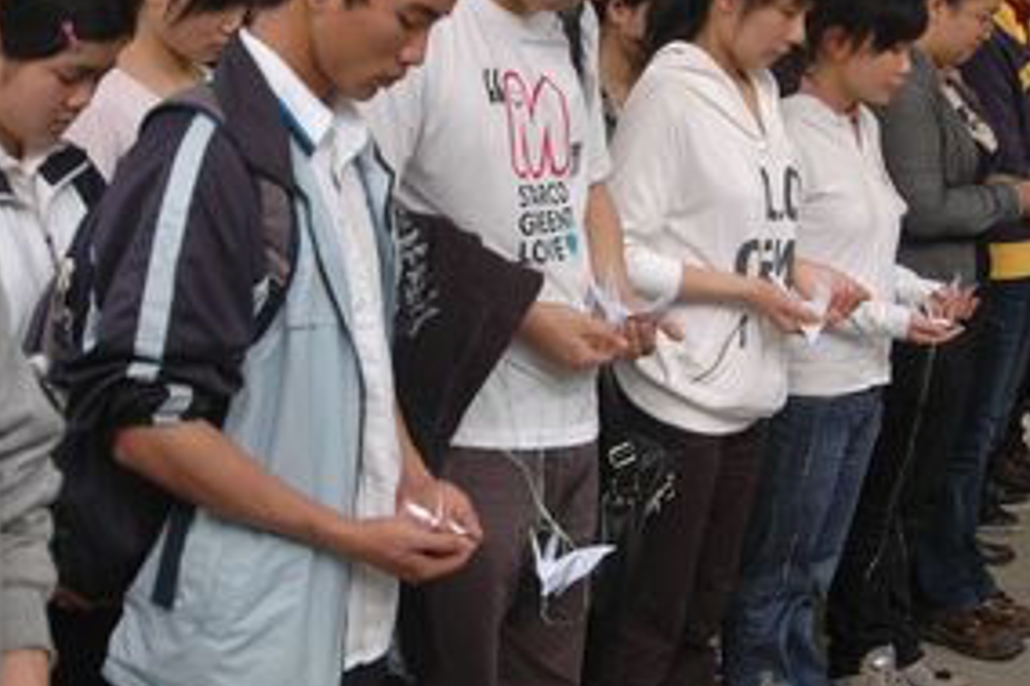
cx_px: 439
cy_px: 270
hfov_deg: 26.6
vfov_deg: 17.9
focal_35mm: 76
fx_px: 2173
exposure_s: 1/320
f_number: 4
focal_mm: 24
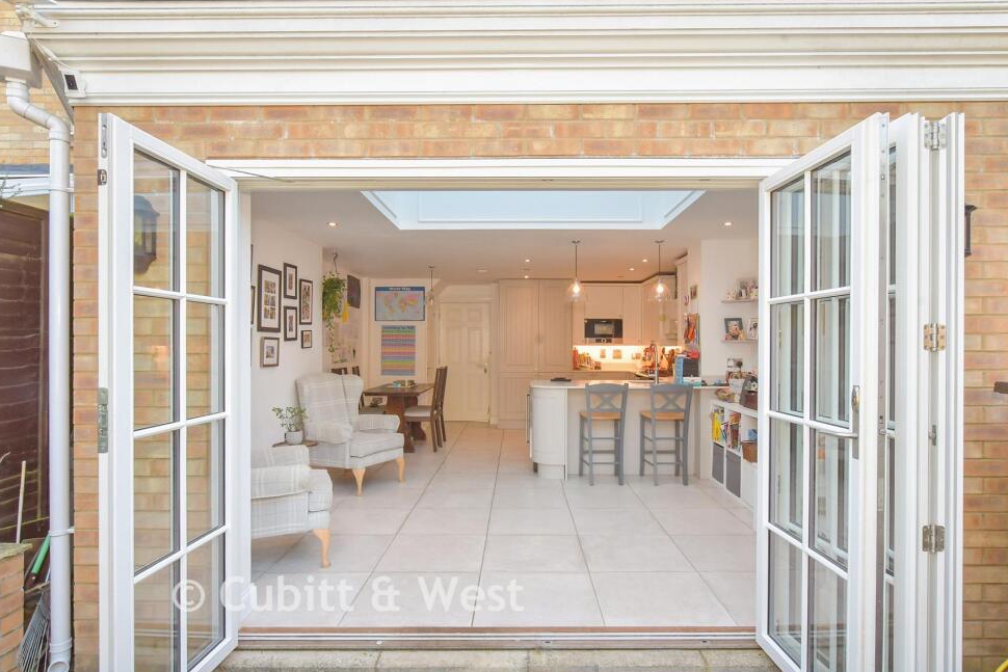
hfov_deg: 86.9
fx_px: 532
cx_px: 518
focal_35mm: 19
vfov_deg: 64.5
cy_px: 352
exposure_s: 1/40
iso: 500
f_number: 11
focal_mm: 12
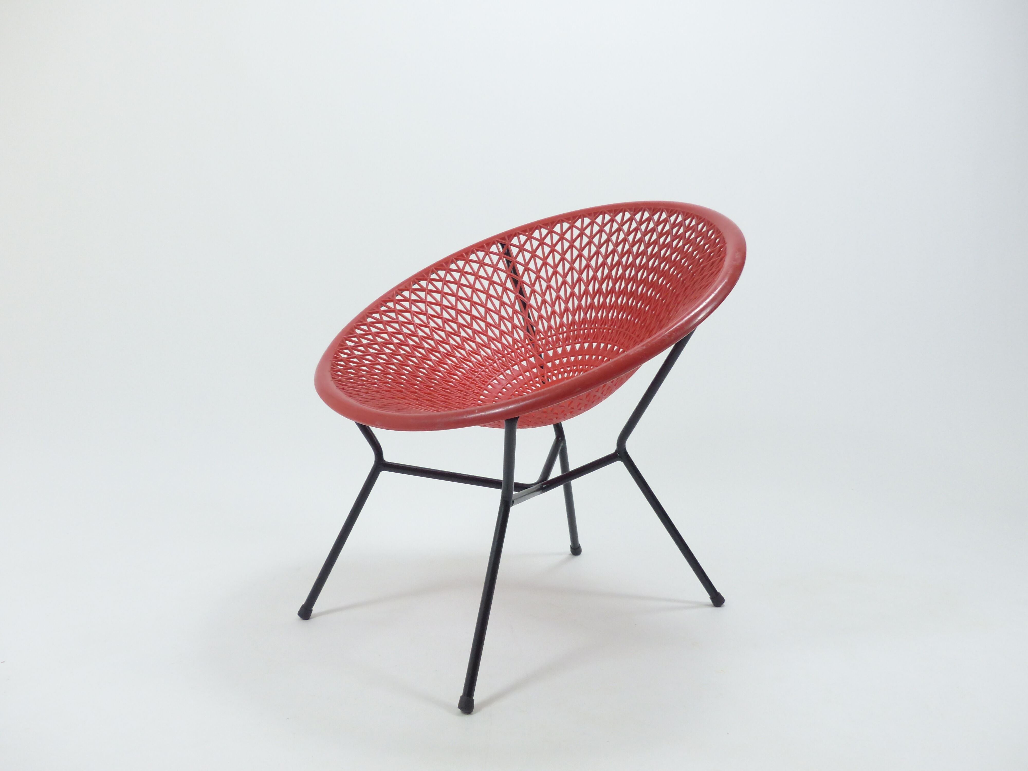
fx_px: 1128
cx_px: 514
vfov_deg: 37.7
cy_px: 386
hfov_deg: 49.0
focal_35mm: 38
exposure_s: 1/40
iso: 200
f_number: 2.8
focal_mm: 6.8
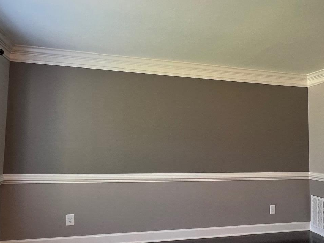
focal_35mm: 28
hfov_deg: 63.2
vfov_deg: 49.7
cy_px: 130
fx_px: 262
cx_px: 184
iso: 125
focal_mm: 1.57
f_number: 1.8
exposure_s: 1/60
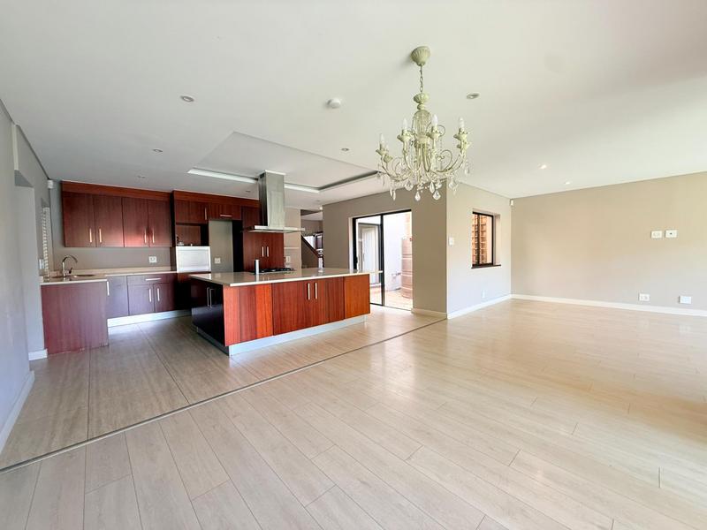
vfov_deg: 85.7
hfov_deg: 102.1
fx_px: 286
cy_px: 265
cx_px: 354
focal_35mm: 14
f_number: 2.2
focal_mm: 2.22
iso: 160
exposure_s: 1/99
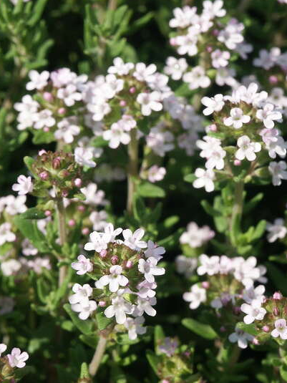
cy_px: 149
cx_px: 159
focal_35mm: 248
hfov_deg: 6.0
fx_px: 2743
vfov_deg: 8.0
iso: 100
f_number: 8
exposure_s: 1/250
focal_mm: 50.48
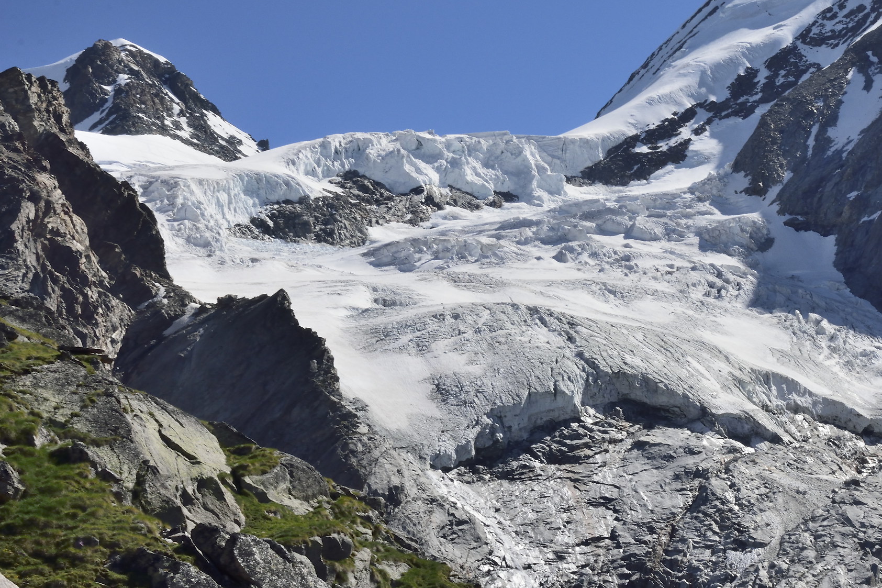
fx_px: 2303
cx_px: 611
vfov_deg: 14.5
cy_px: 170
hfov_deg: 21.6
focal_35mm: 94
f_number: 20
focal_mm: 44
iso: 280
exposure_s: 1/60
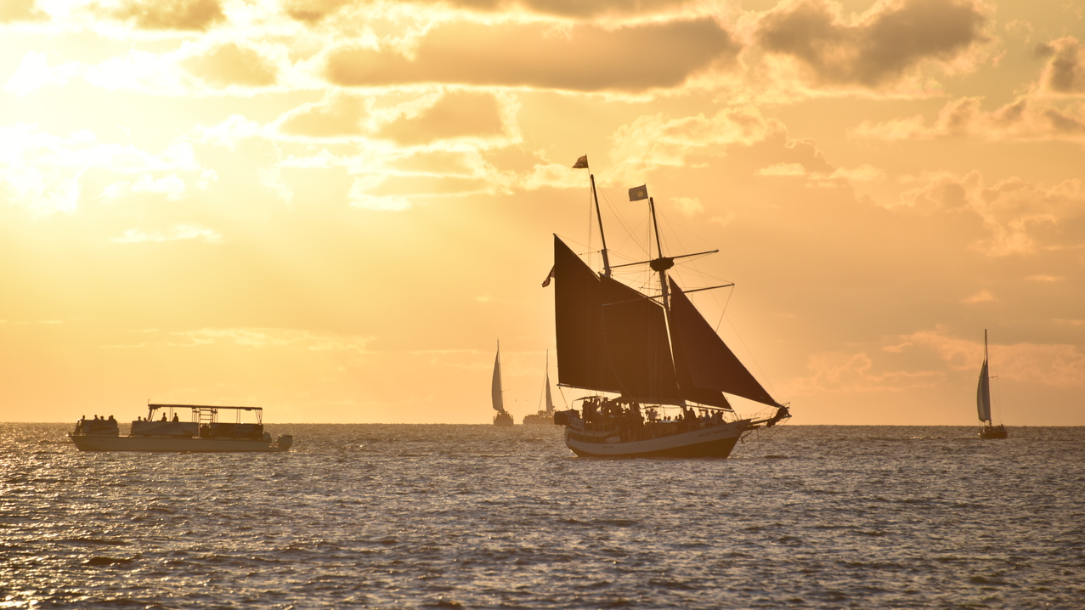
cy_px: 320
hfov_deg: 6.9
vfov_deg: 3.9
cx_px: 543
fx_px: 9062
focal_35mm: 315
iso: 100
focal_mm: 300
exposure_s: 1/640
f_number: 7.1
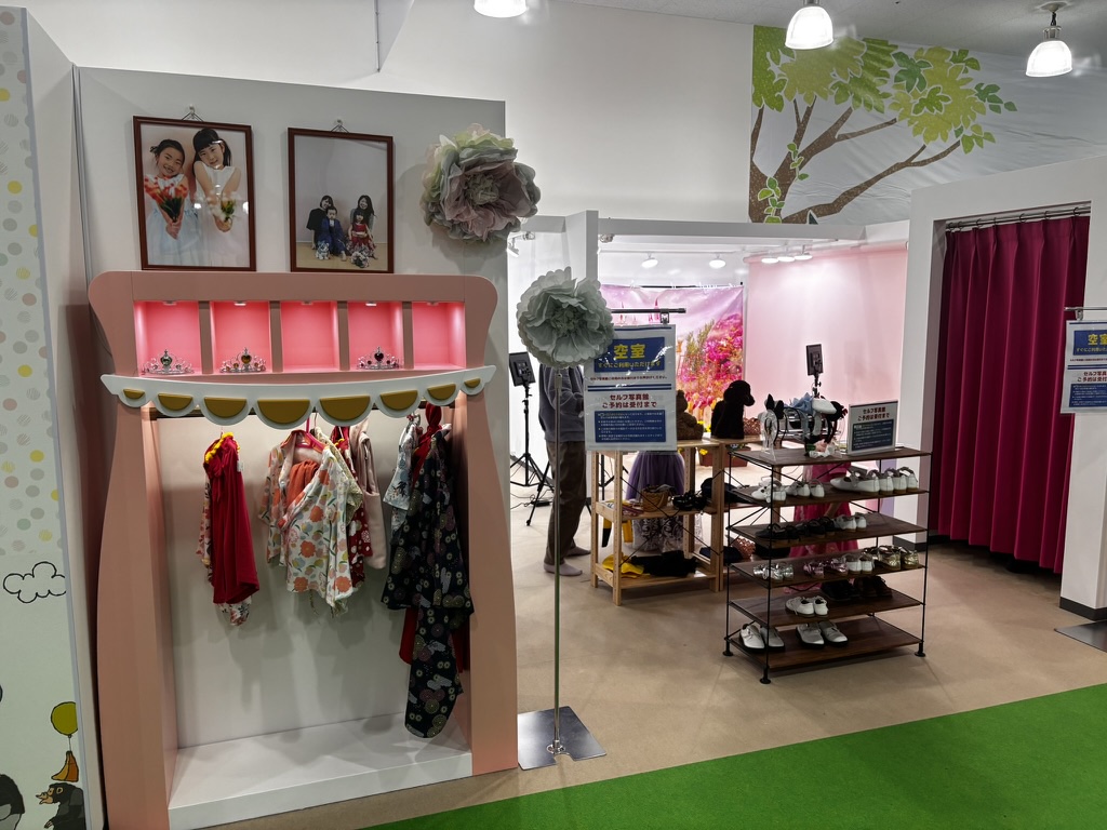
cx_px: 554
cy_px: 415
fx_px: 831
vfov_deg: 53.1
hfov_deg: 67.3
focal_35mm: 26
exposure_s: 1/120
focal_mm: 5.96
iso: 100
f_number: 1.6
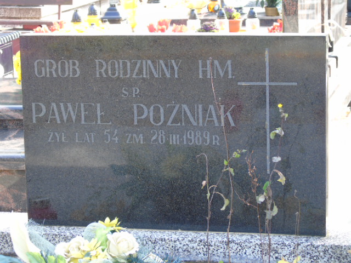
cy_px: 132
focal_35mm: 124
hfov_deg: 15.9
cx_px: 176
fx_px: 1257
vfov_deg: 12.0
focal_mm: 22
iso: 100
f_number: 4.6
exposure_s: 1/30
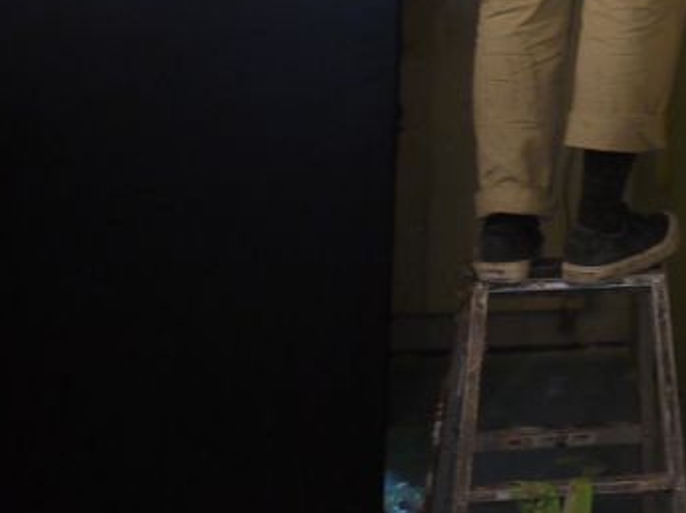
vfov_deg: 12.8
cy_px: -437
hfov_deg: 17.7
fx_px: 2059
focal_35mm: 104
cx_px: 903
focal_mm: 14
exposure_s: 1/60
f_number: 2.5
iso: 250
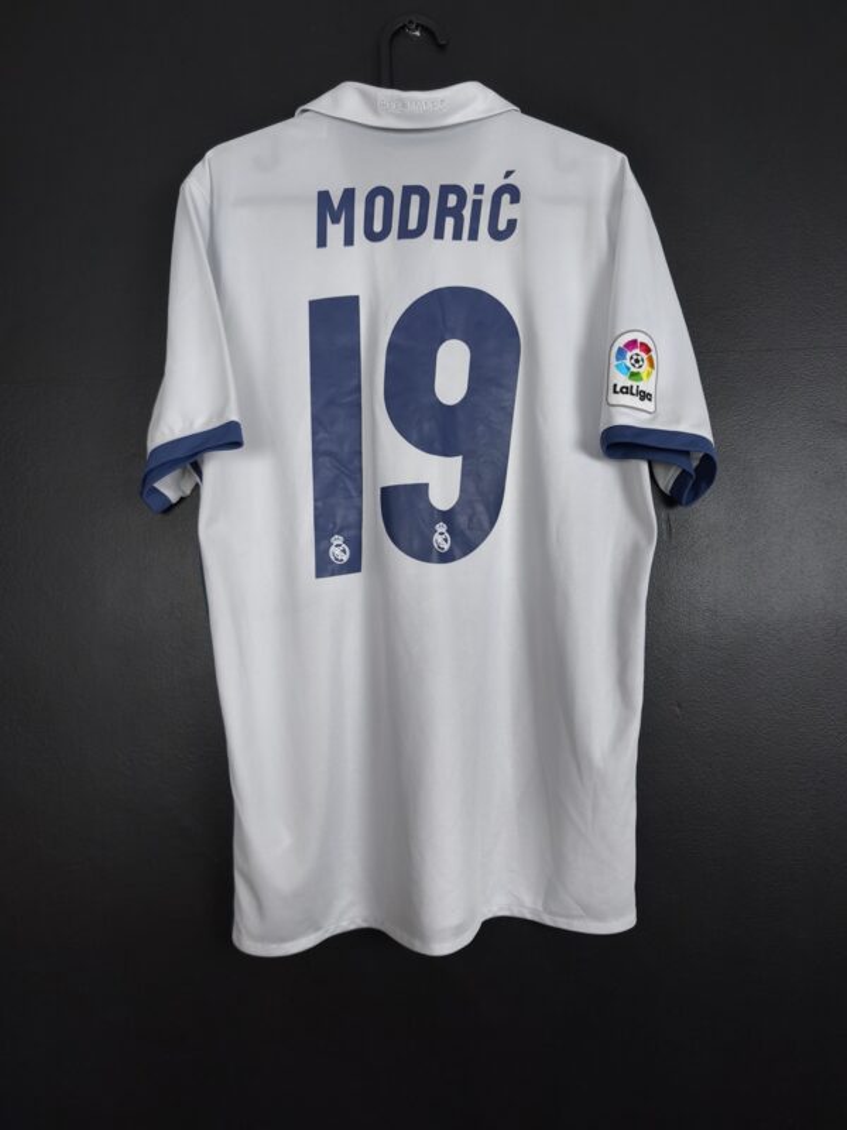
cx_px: 424
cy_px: 565
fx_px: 750
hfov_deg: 58.9
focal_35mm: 23
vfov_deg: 73.9
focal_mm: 6.57
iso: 500
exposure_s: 1/125
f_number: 1.6
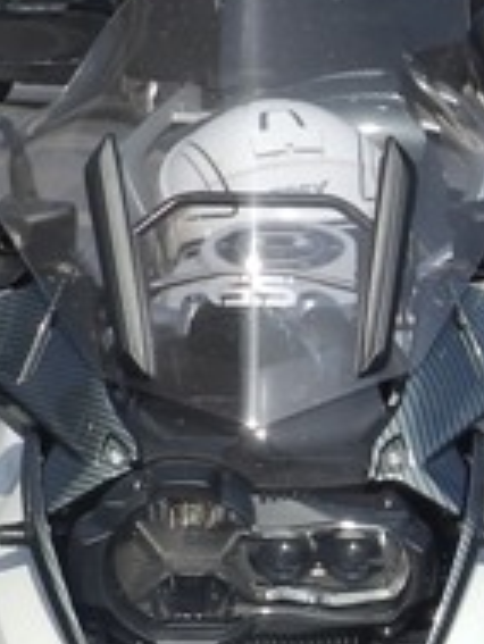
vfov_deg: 9.3
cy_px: 566
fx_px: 3929
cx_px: 871
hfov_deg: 6.9
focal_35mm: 211
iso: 80
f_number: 4.5
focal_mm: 8.2
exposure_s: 1/500
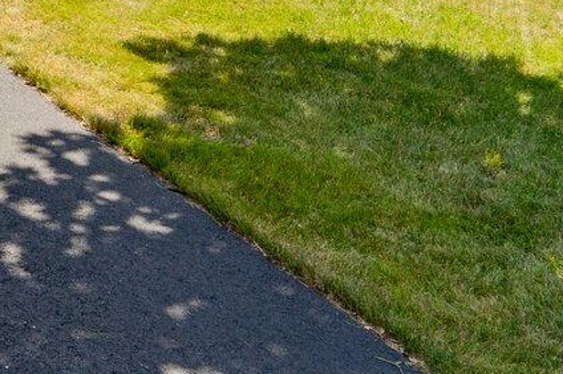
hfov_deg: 18.9
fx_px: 1359
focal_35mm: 87
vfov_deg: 13.5
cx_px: -402
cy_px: -361
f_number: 9
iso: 50
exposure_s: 1/160
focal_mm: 18
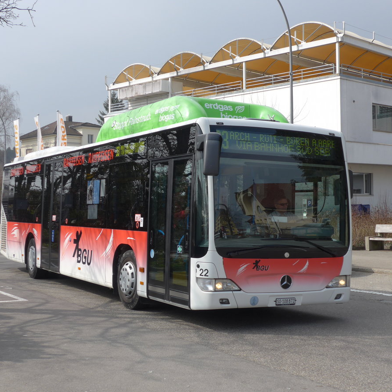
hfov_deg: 30.6
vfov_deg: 30.6
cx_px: 207
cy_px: 198
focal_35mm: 56
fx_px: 717
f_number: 3.2
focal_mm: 10.1
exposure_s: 1/1000
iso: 80
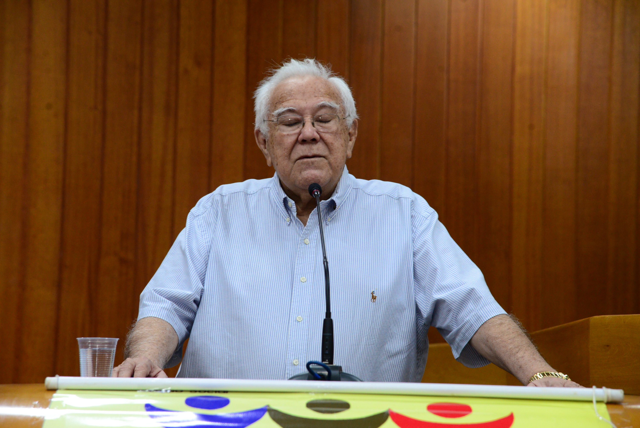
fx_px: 2134
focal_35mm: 120
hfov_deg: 17.1
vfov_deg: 11.4
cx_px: 320
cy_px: 214
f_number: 5
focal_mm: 120
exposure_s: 1/80
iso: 2500
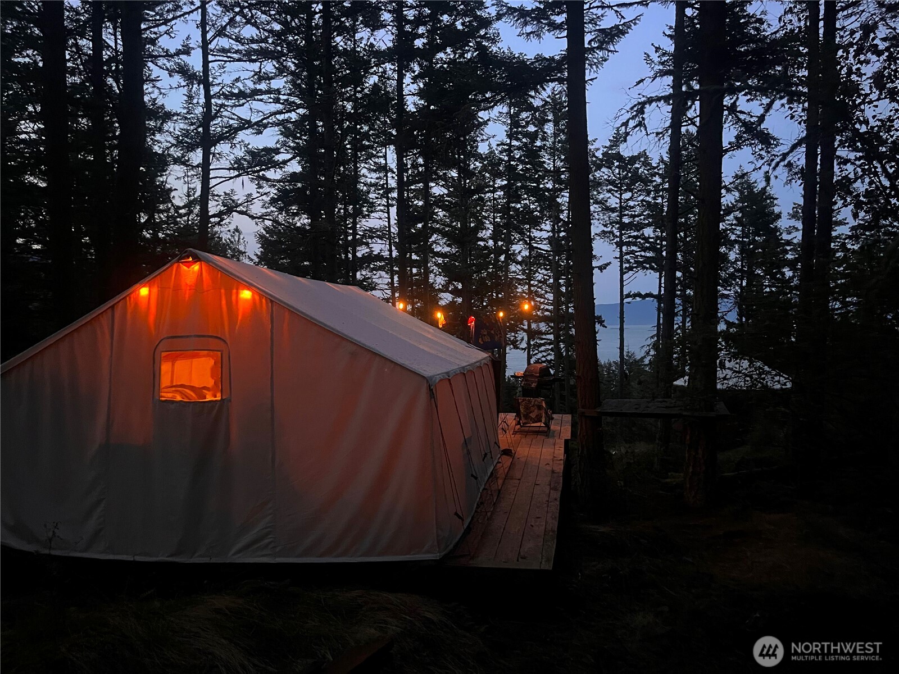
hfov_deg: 67.3
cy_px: 337
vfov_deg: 53.1
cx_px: 450
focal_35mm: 26
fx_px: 675
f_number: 1.6
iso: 1000
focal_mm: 5.1
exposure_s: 1/30
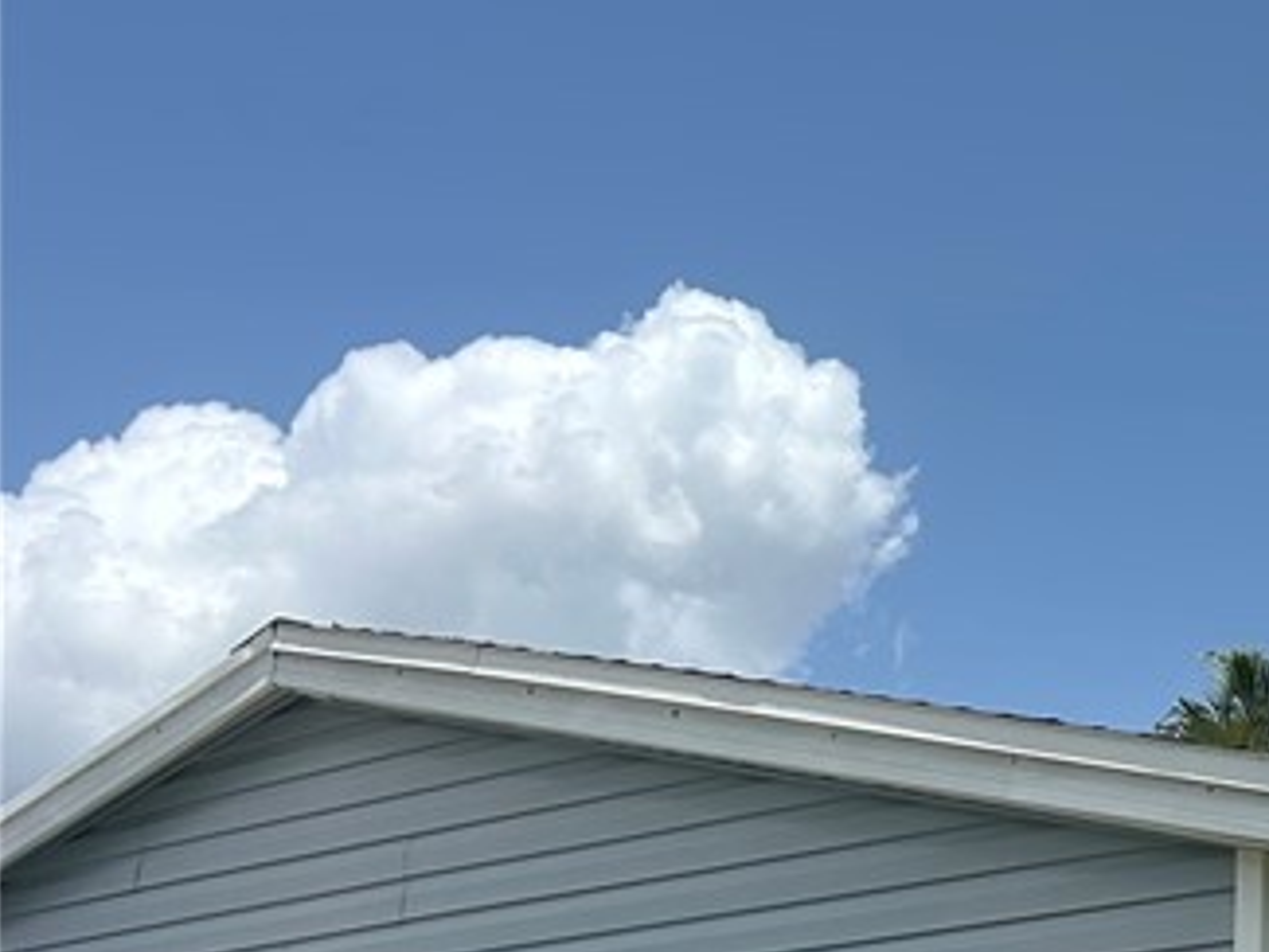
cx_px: 1995
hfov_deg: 20.0
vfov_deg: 17.3
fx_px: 3007
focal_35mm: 82
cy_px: 1108
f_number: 1.5
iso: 50
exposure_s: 1/6211
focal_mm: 5.7
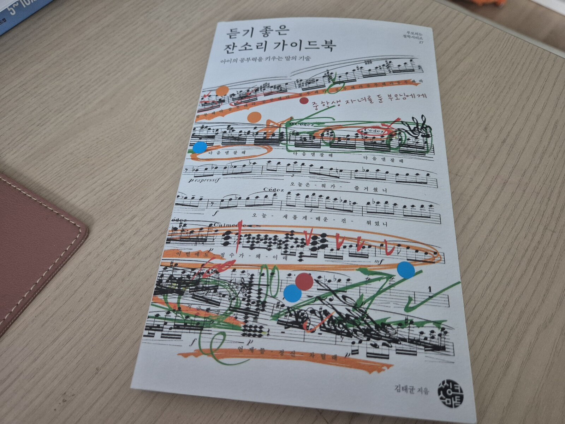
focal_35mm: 23
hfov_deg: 73.9
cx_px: 282
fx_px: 375
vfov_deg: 58.9
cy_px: 212
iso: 800
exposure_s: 1/60.2
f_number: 1.8
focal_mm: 5.4
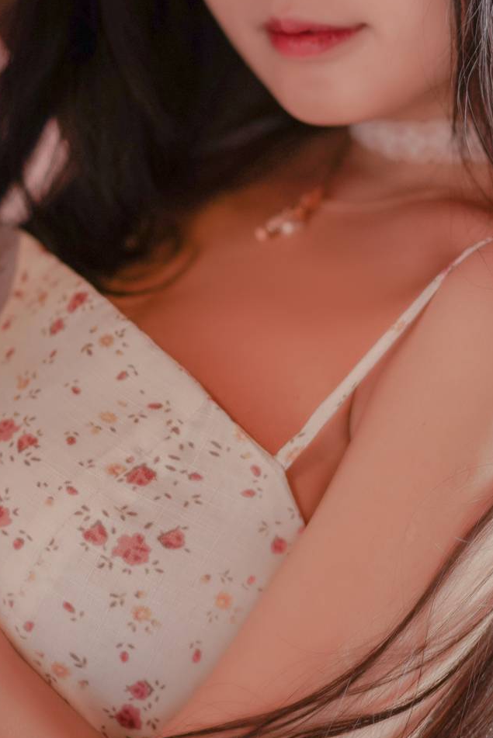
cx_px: 286
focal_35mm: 130
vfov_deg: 15.7
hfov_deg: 10.6
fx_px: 2667
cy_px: 255
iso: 640
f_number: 1.8
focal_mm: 55
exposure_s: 1/80
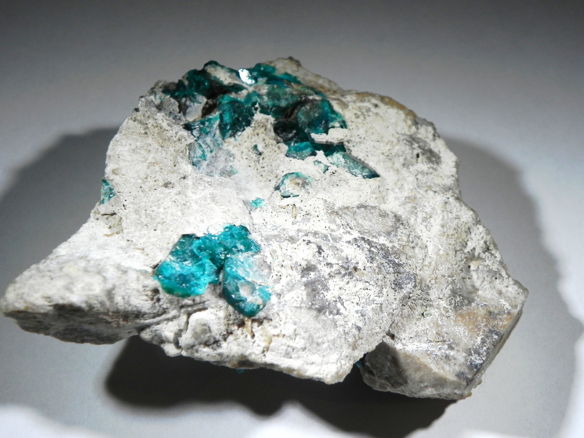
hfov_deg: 33.2
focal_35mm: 58
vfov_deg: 25.2
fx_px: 979
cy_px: 219
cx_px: 292
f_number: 3.5
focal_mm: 10.3
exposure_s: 1/245
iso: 160
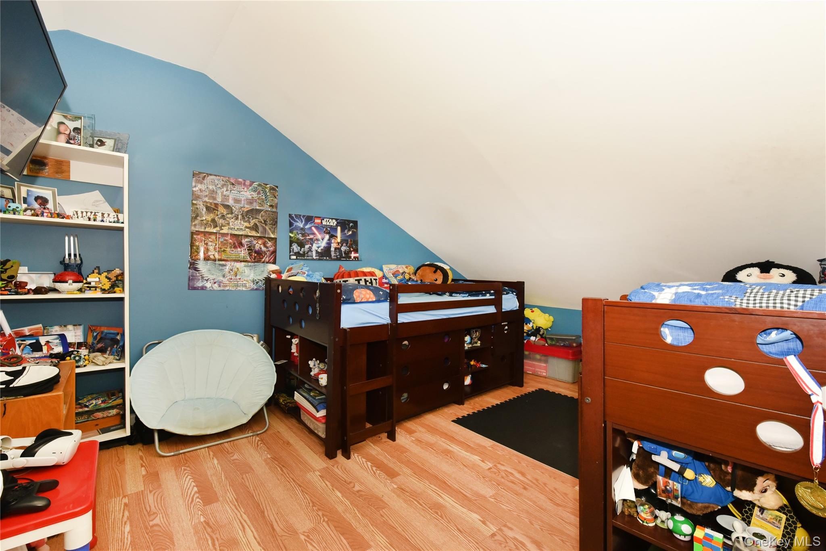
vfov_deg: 81.2
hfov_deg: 104.2
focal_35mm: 14
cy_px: 276
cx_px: 413
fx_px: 321
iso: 1600
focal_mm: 14
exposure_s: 1/30
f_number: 10
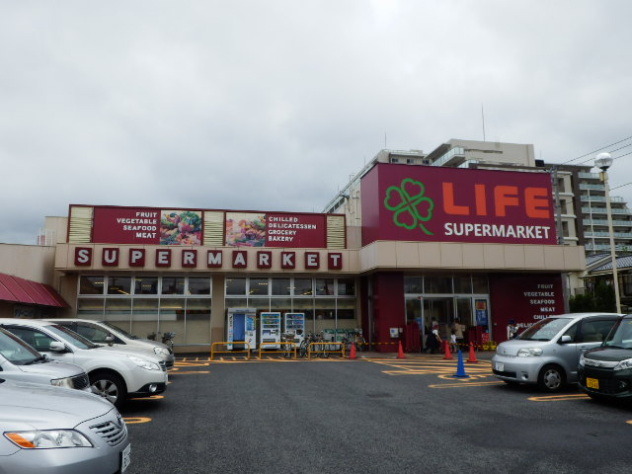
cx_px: 316
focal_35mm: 33
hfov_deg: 55.4
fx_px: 602
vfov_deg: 42.9
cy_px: 237
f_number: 3.7
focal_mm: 5.9
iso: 80
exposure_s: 1/640
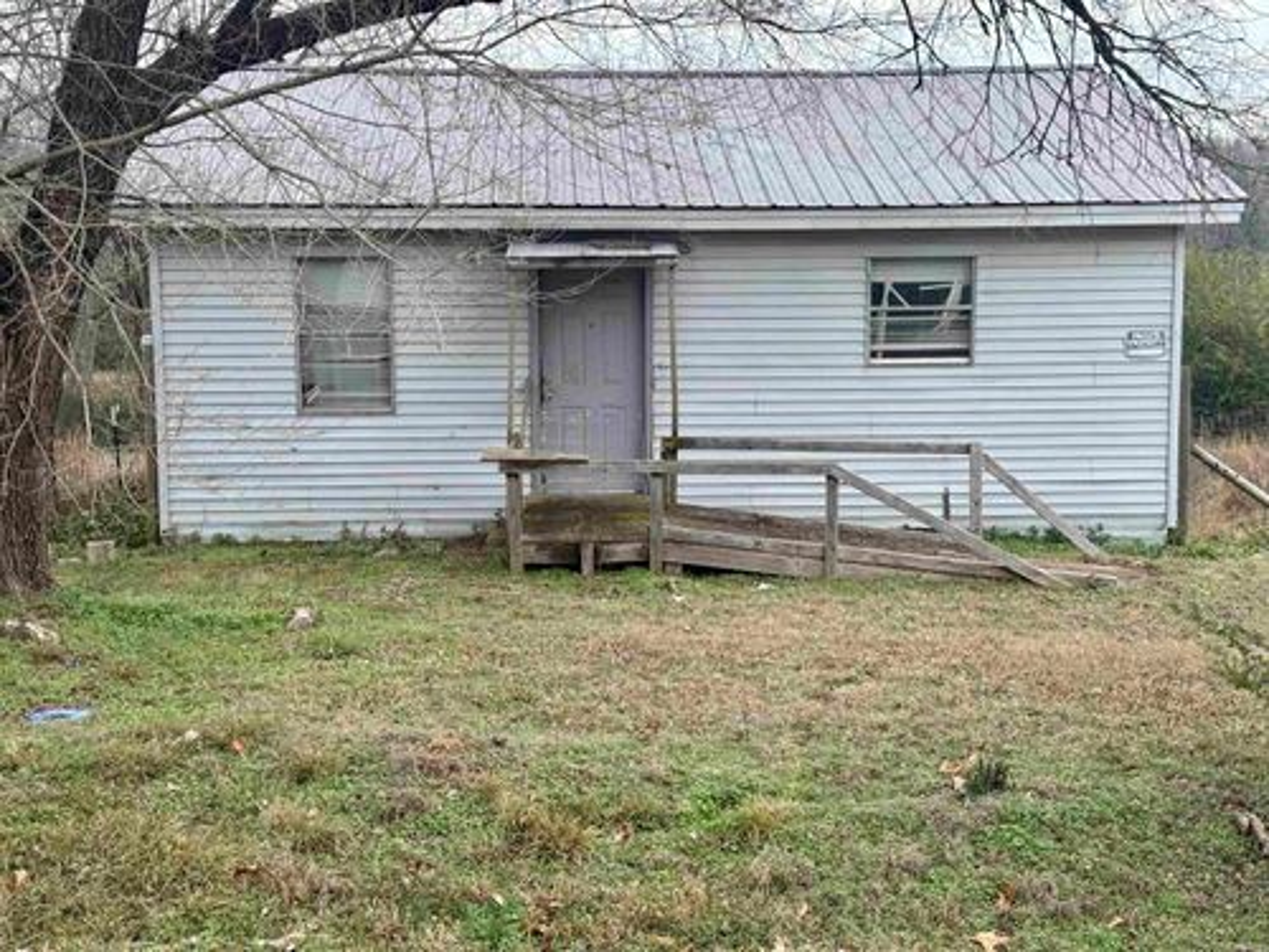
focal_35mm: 48
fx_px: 1760
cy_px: 476
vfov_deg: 30.3
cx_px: 634
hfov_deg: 39.7
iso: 64
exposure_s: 1/1403
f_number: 1.78
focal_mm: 6.76
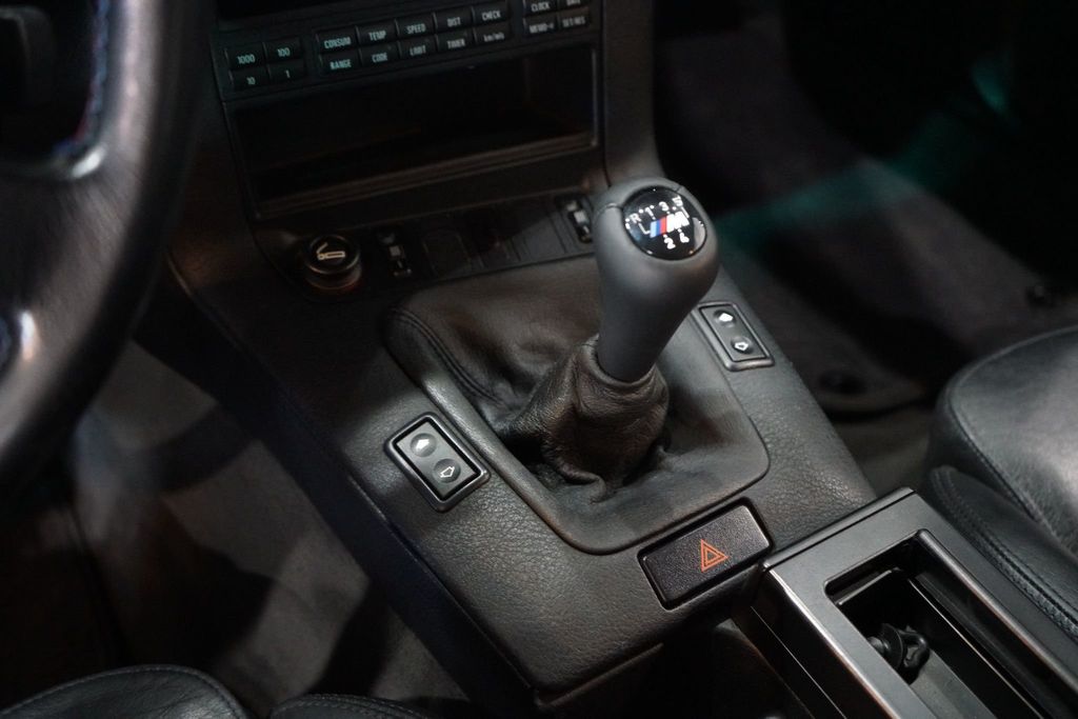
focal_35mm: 37
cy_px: 360
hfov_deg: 51.9
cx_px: 539
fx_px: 1108
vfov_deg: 36.0
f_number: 4
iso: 10000
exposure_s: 1/30
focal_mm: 37
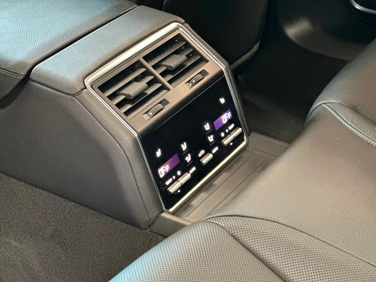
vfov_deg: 19.1
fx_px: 836
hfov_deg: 25.3
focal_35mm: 77
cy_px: 141
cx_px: 188
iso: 500
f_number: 2.8
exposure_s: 1/15
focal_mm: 9
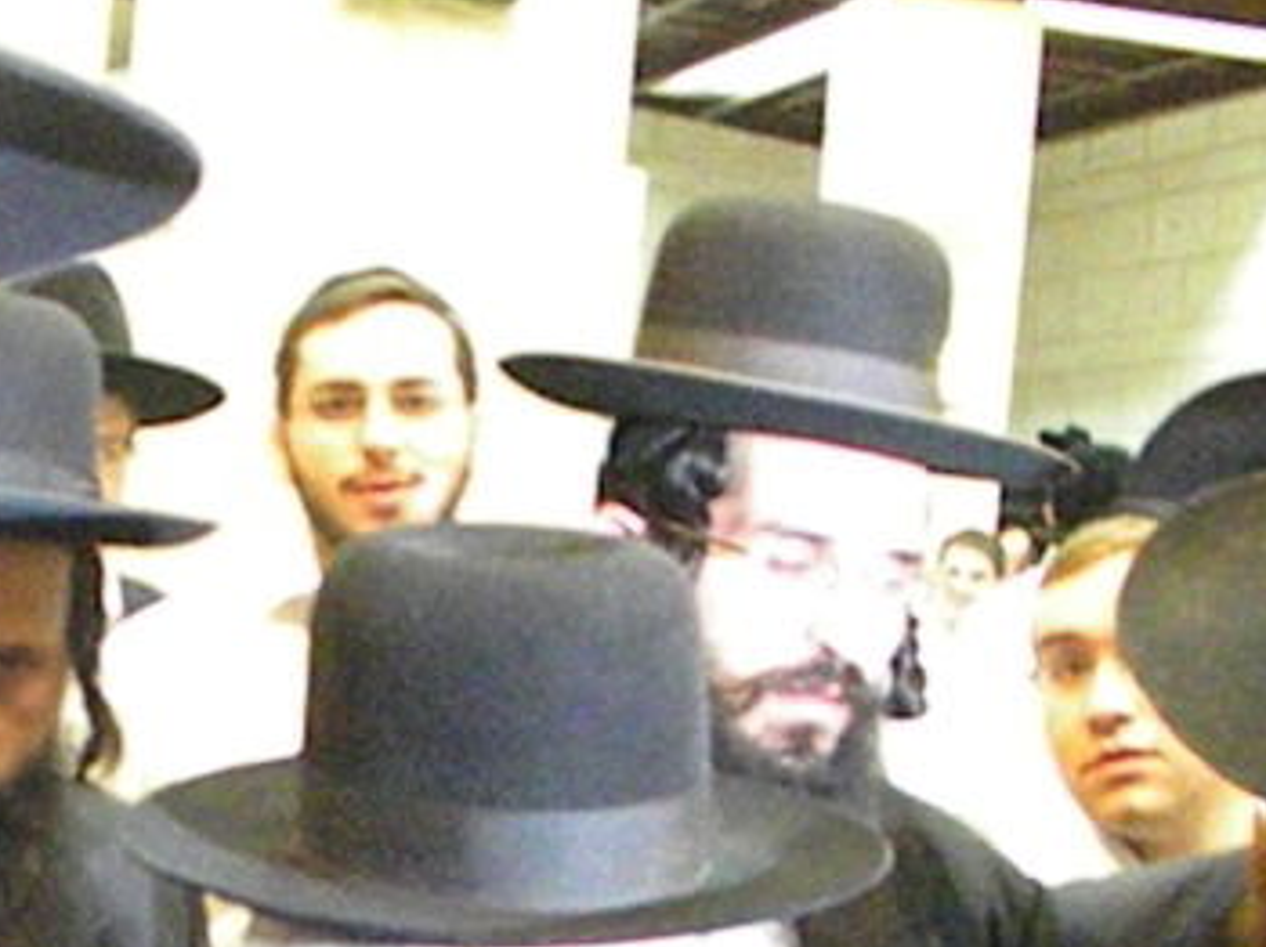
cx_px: 405
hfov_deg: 23.7
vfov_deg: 17.6
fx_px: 2997
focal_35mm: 82
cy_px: 936
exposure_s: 1/59
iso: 3000
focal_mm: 5
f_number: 3.5
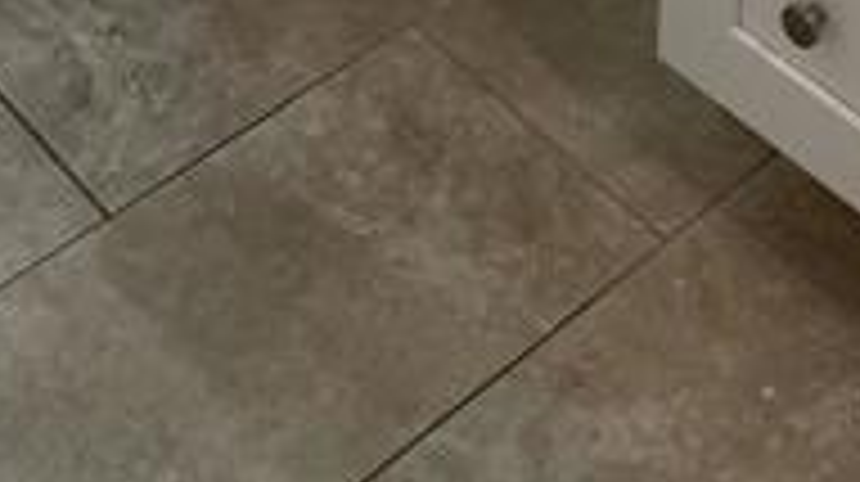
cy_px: -874
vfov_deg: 10.1
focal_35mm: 95
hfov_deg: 22.4
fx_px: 2164
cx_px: 522
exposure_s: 1/120
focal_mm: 4.2
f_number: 1.6
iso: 100
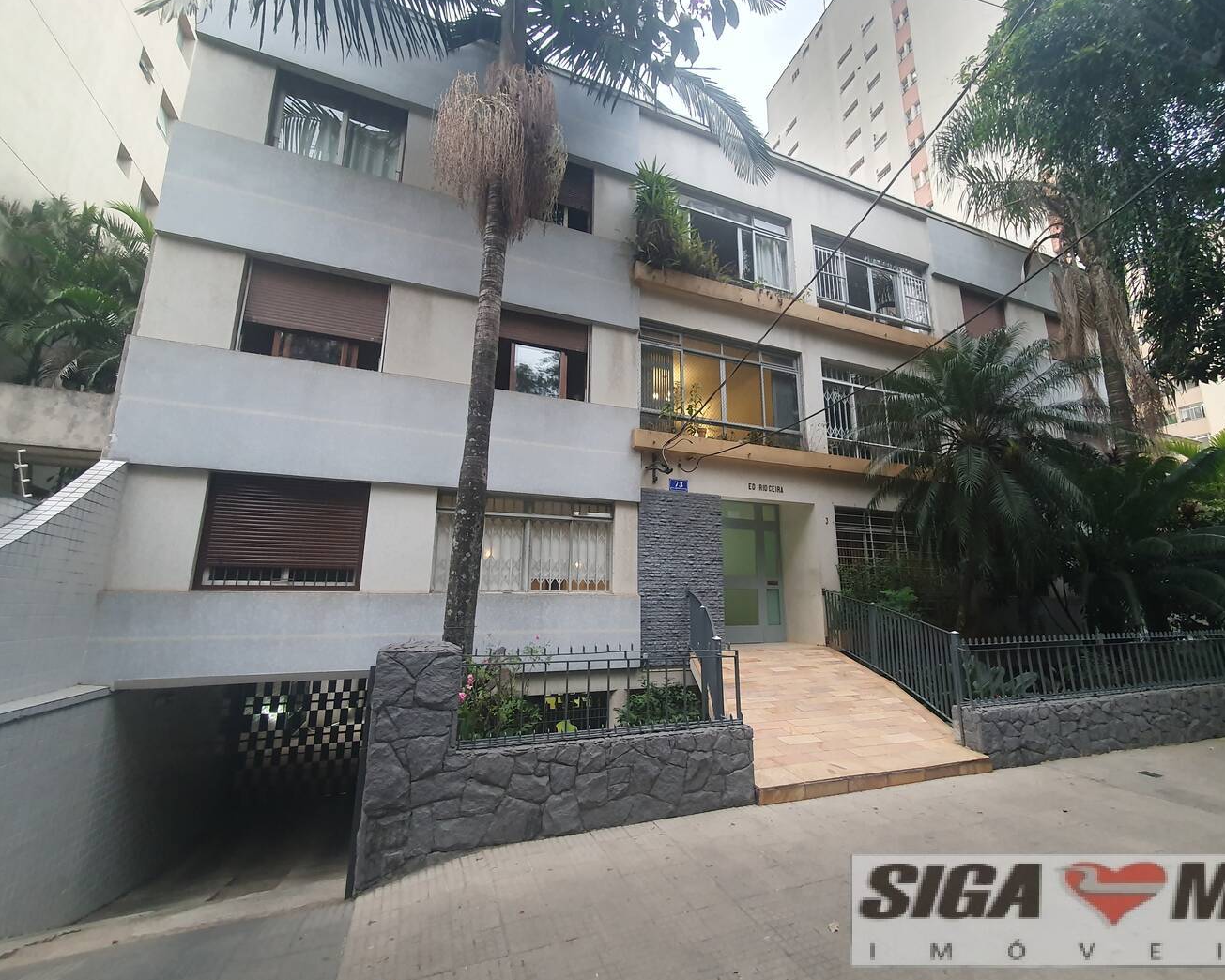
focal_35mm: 14
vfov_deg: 88.0
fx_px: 508
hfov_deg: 100.6
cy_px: 480
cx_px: 644
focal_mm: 1.8
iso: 250
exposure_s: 1/60
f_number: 2.2
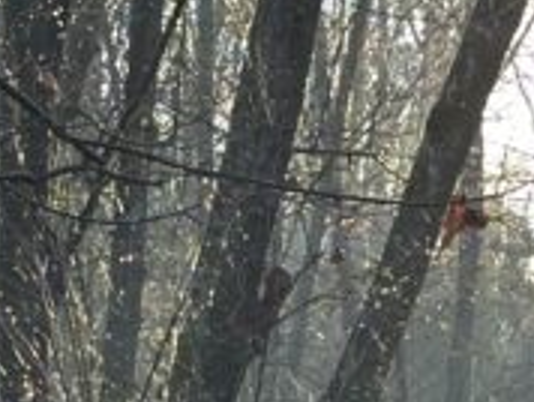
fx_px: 4263
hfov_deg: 7.1
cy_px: 747
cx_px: 729
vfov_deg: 5.3
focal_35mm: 276
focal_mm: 6.86
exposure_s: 1/360
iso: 64
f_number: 1.78
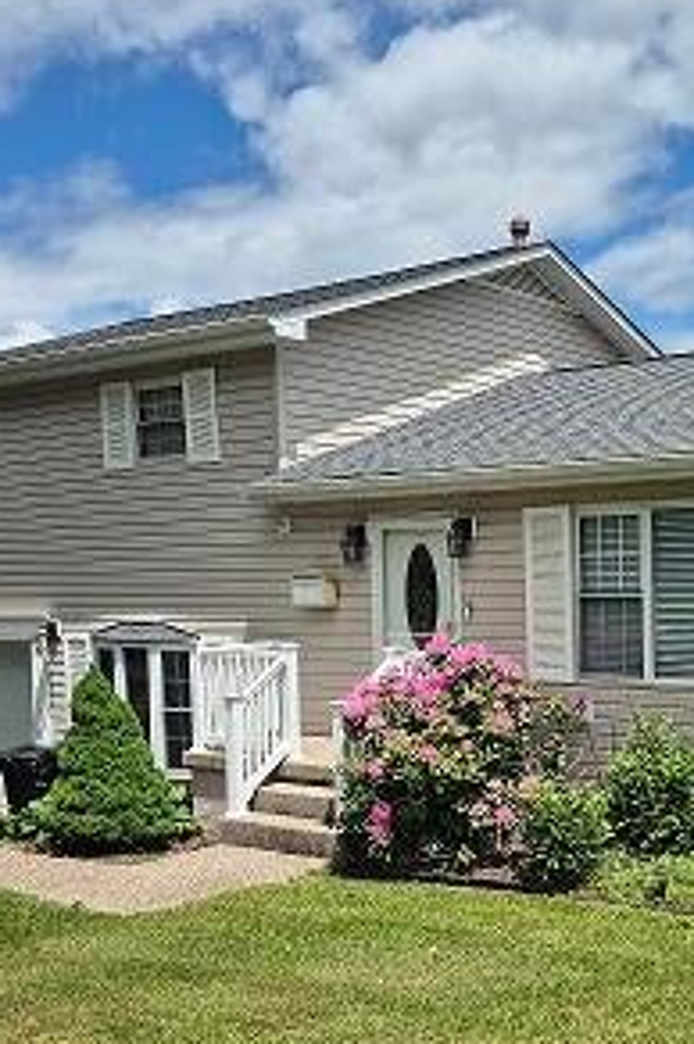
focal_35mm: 41
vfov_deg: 47.2
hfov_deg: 31.9
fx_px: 1188
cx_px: 529
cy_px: 620
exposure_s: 1/2816
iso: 25
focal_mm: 5.4
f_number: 1.8
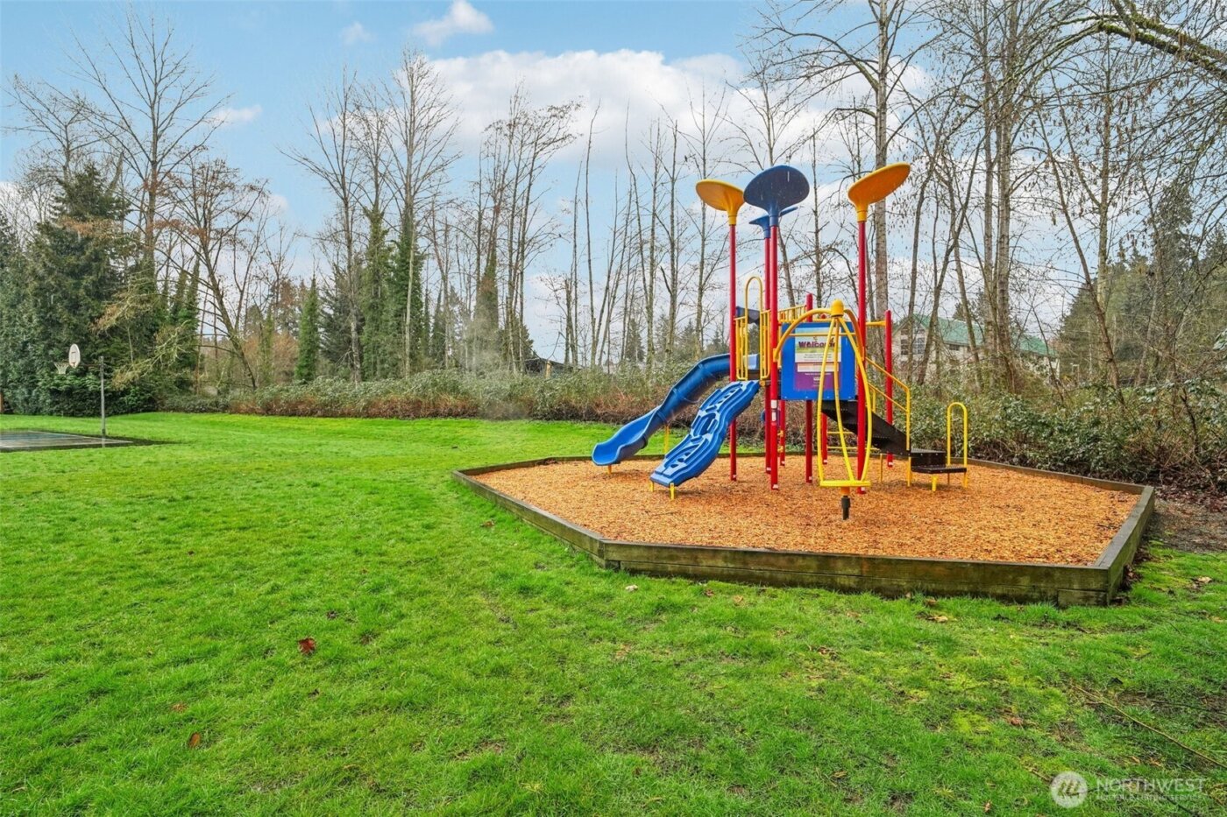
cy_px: 408
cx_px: 614
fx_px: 545
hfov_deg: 96.7
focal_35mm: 16
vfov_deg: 73.7
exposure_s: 1/400
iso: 1600
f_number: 8
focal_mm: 16
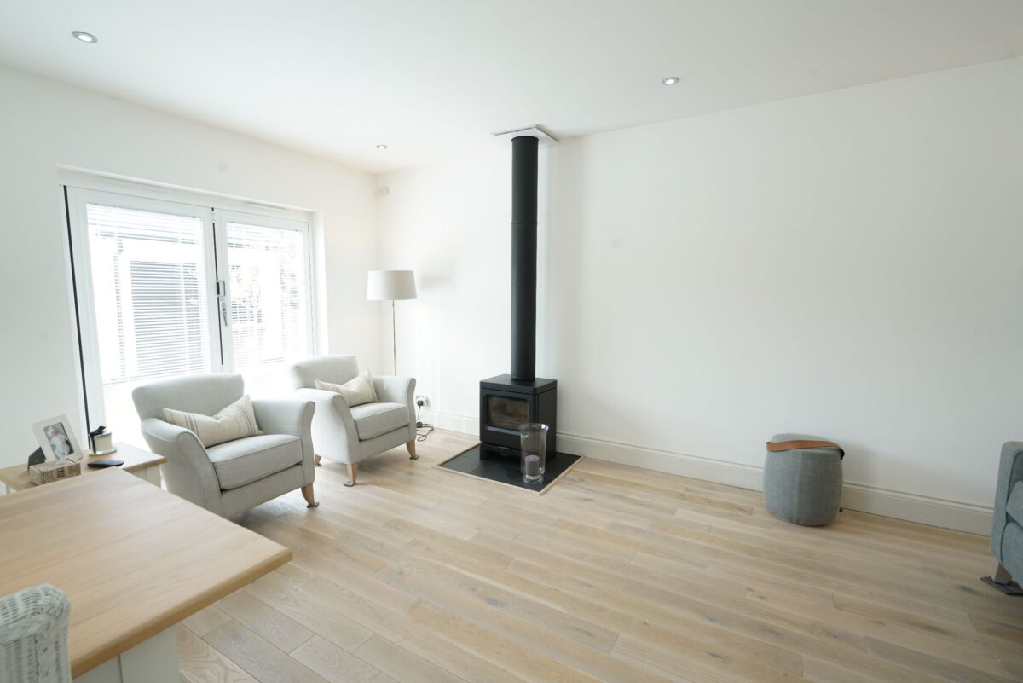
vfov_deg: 73.8
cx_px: 512
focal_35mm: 16
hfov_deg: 96.7
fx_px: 455
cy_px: 342
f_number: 8
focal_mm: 16
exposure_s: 1/15
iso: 200
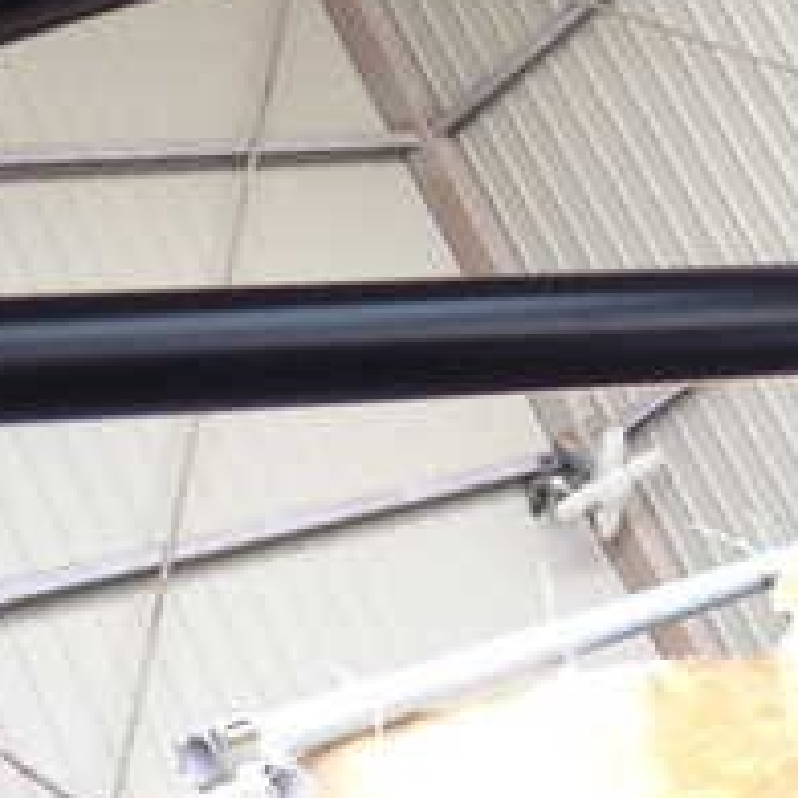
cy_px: 12
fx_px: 2113
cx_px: 1128
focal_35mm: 81
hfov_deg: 19.2
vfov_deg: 20.7
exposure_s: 1/80
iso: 100
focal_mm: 5.4
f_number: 2.3
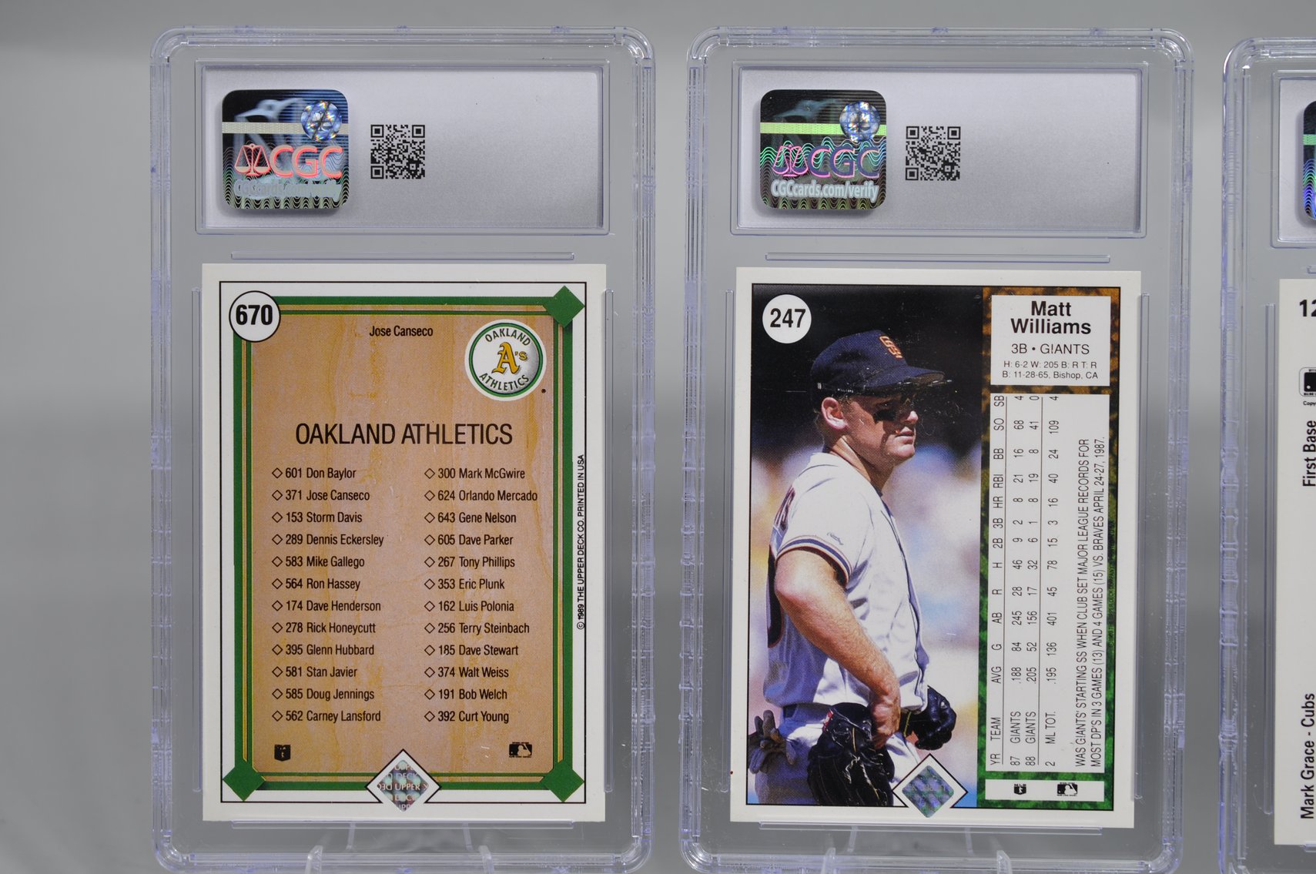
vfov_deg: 22.6
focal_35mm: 60
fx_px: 2191
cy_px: 437
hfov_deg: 33.4
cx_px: 658
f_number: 4.5
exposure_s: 1/80
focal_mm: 40
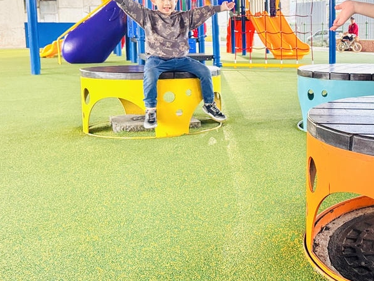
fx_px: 519
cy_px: 102
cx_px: 341
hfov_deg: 37.0
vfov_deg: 30.1
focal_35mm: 48
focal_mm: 6.86
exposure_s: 1/60
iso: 640
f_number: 1.78
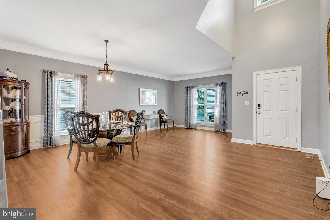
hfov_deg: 96.7
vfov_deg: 73.7
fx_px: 147
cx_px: 165
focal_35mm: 16
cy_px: 110
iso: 1250
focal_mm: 16
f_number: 8
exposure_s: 1/13
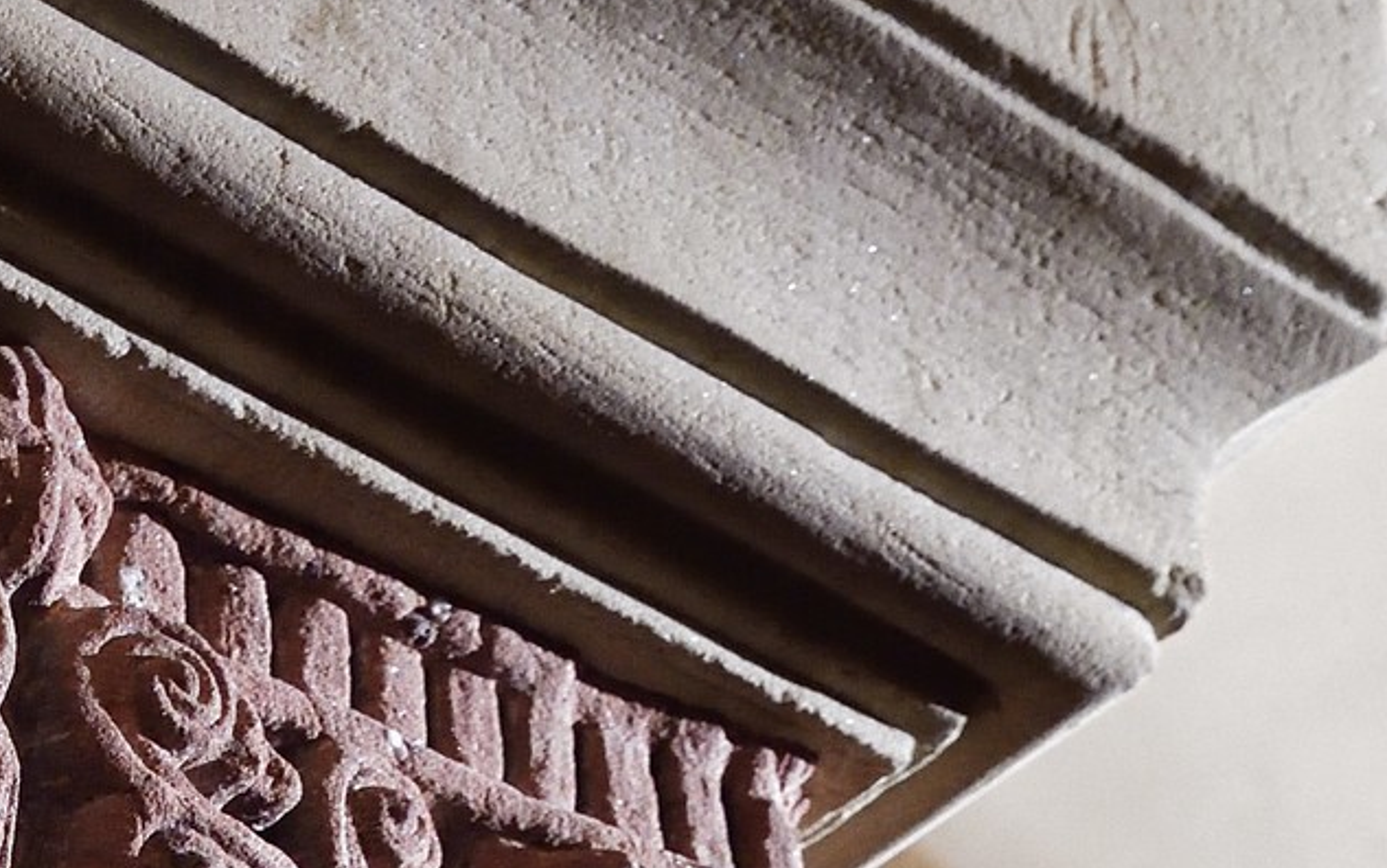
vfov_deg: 7.1
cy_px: 2067
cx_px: -331
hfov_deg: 11.8
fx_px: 6579
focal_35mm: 174
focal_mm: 45
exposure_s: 1/20
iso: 3200
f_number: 5.6
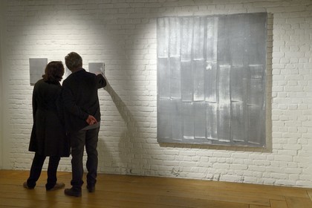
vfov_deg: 35.1
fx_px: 329
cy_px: 104
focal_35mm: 38
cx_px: 156
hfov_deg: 50.7
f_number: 6.3
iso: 1600
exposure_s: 1/60
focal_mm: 38
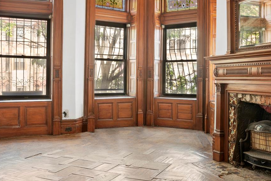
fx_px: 286
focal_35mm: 38
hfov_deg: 50.6
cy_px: 79
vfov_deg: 35.0
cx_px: 148
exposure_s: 3.2
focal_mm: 17
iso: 100
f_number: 8
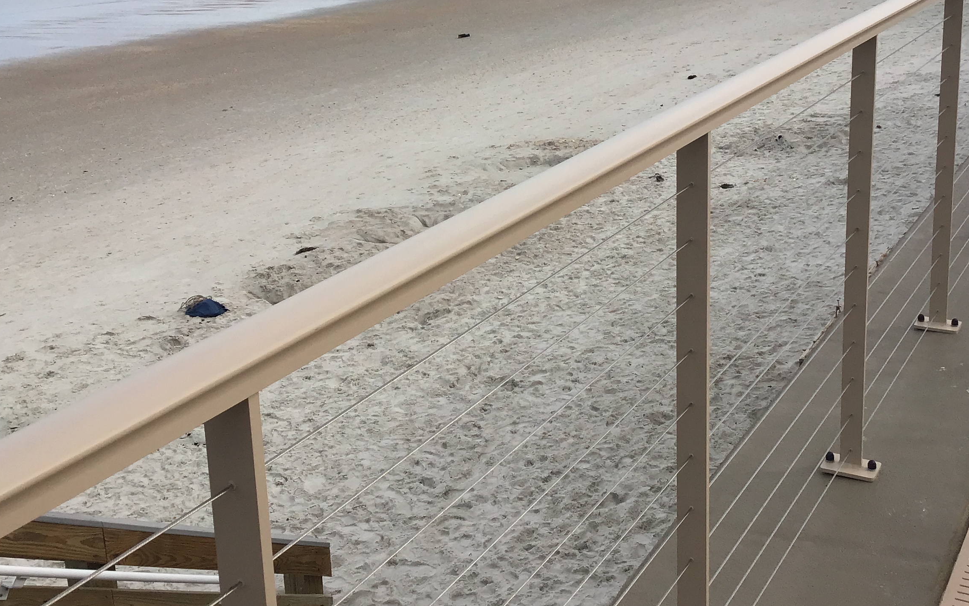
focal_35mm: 47
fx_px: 1241
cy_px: 186
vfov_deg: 27.2
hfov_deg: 42.6
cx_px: 525
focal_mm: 3.3
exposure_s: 1/1567
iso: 25
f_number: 2.4
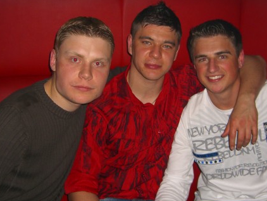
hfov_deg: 35.5
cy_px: 105
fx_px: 417
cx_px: 151
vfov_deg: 27.1
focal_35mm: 54
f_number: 2.8
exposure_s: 1/60
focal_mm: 7.9
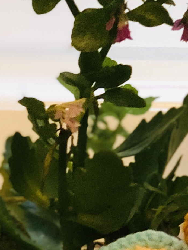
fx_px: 1644
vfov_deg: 8.5
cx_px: 101
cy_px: 382
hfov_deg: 6.5
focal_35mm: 227
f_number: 2.4
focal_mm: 6
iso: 160
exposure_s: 1/9
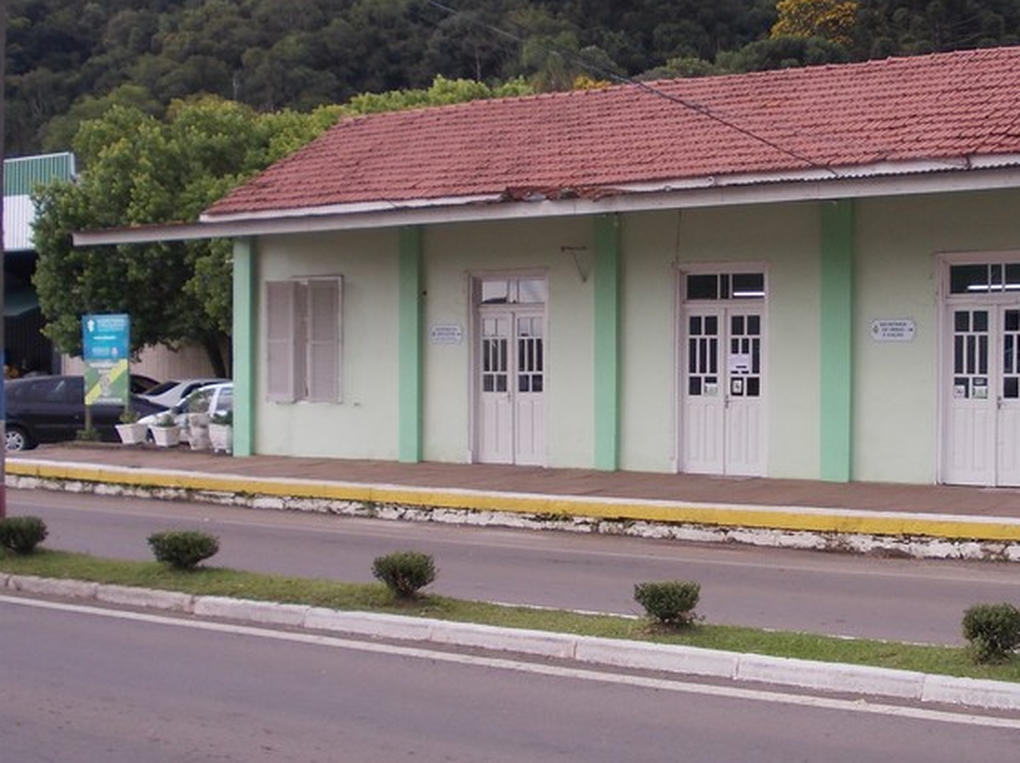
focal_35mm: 52
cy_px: 390
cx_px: 659
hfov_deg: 36.6
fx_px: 1531
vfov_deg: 28.0
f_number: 3.1
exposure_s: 1/320
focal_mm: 5.3
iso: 80
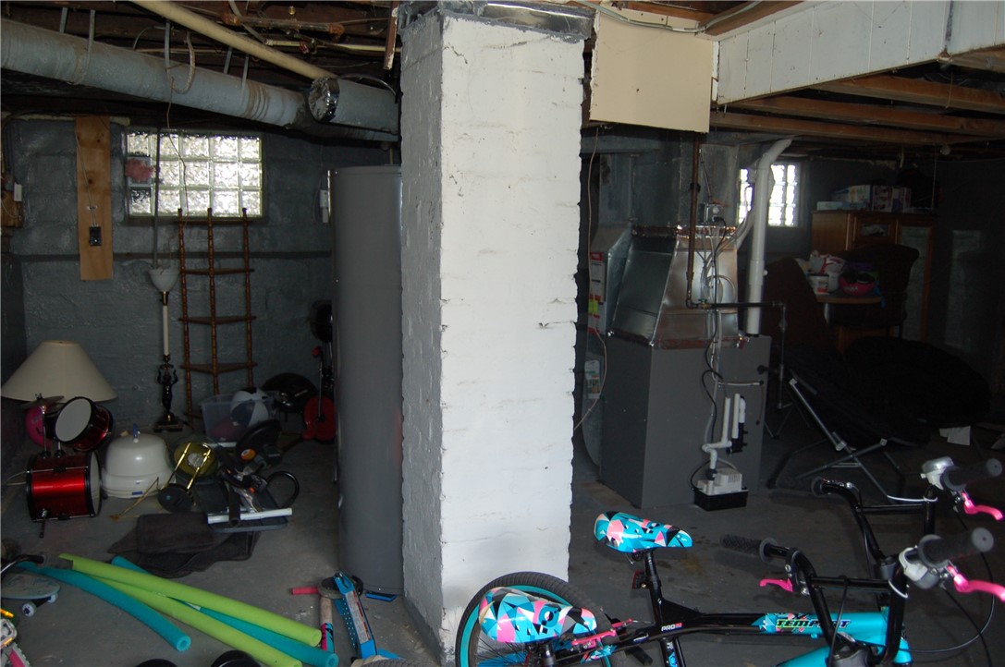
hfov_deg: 67.4
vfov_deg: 47.8
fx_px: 753
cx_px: 502
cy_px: 334
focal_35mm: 27
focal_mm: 18
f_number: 3.5
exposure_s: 1/100
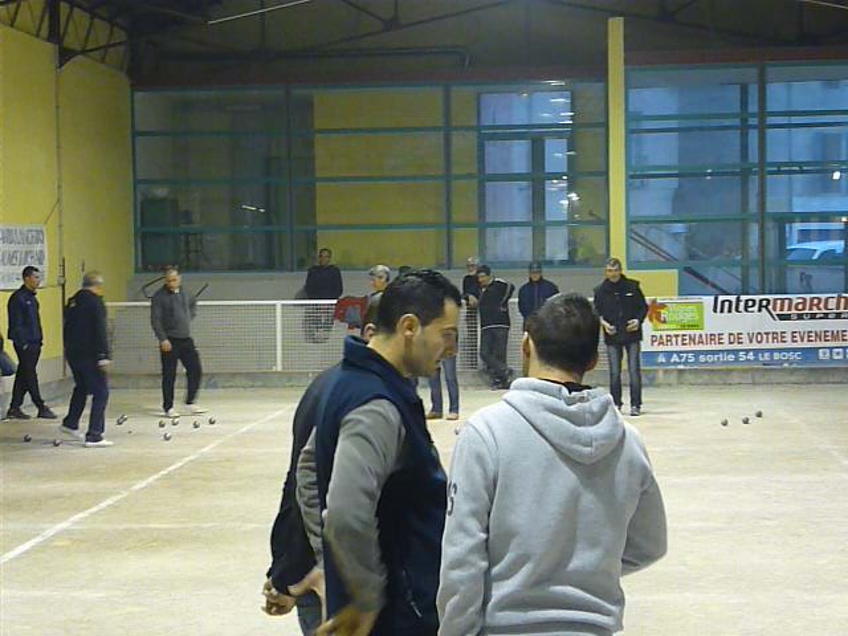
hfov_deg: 23.8
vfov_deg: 18.0
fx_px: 2009
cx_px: 424
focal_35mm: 82
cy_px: 318
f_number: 4.4
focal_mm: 13.6
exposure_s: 1/30
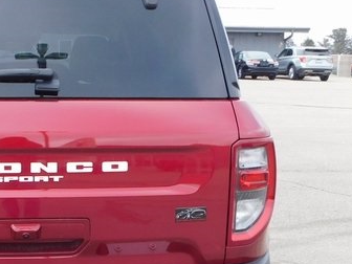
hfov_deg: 27.2
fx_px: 712
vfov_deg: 20.9
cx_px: 64
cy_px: 194
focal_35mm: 70
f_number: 3
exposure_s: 1/320
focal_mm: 4
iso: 125
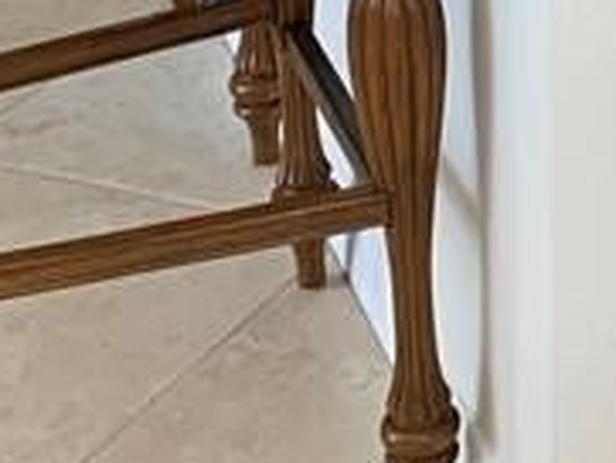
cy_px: -742
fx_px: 2618
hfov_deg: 12.6
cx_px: 994
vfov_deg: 8.9
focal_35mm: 147
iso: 100
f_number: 1.8
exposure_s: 1/60
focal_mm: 4.25
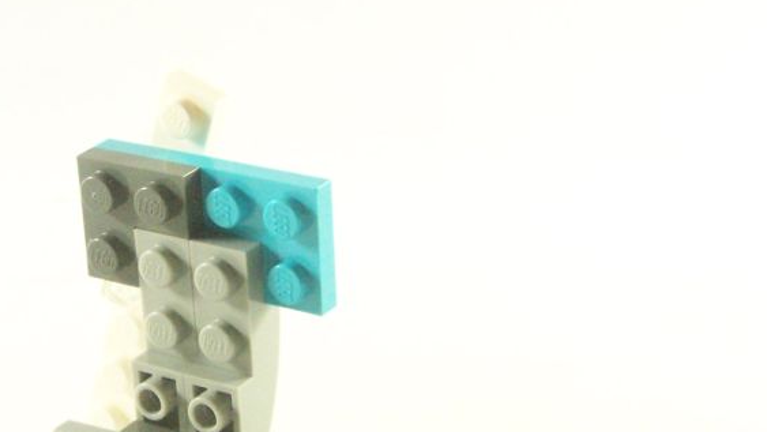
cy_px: 247
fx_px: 2055
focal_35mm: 101
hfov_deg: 21.0
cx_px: 203
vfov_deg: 12.0
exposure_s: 1/60
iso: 400
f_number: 4
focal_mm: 8.5
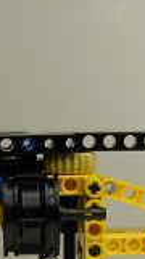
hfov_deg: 6.8
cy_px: 293
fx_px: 1222
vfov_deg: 11.9
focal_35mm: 178
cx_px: 61
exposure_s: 1/40
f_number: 3.1
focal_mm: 6.72
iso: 80
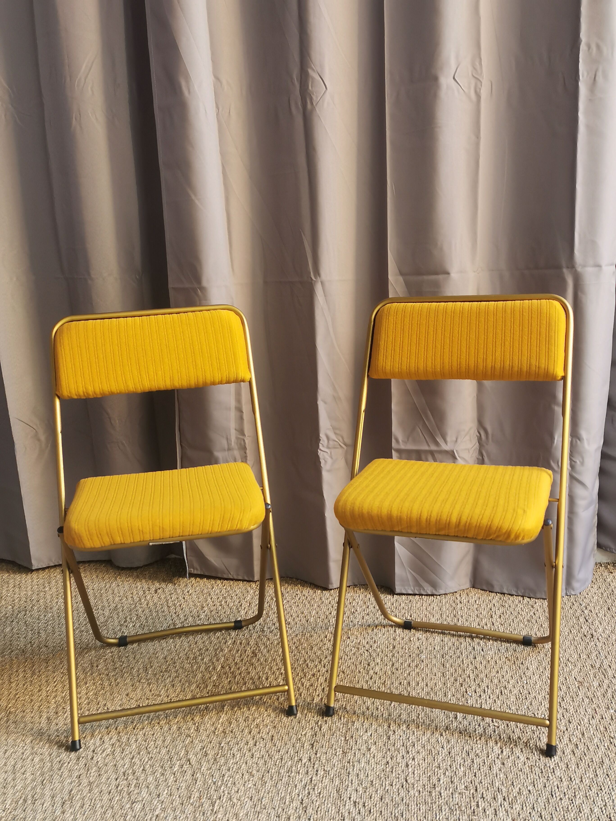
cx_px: 308
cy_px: 410
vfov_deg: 54.0
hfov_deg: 41.8
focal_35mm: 34
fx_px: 807
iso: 125
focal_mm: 5.58
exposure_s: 1/120
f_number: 1.8
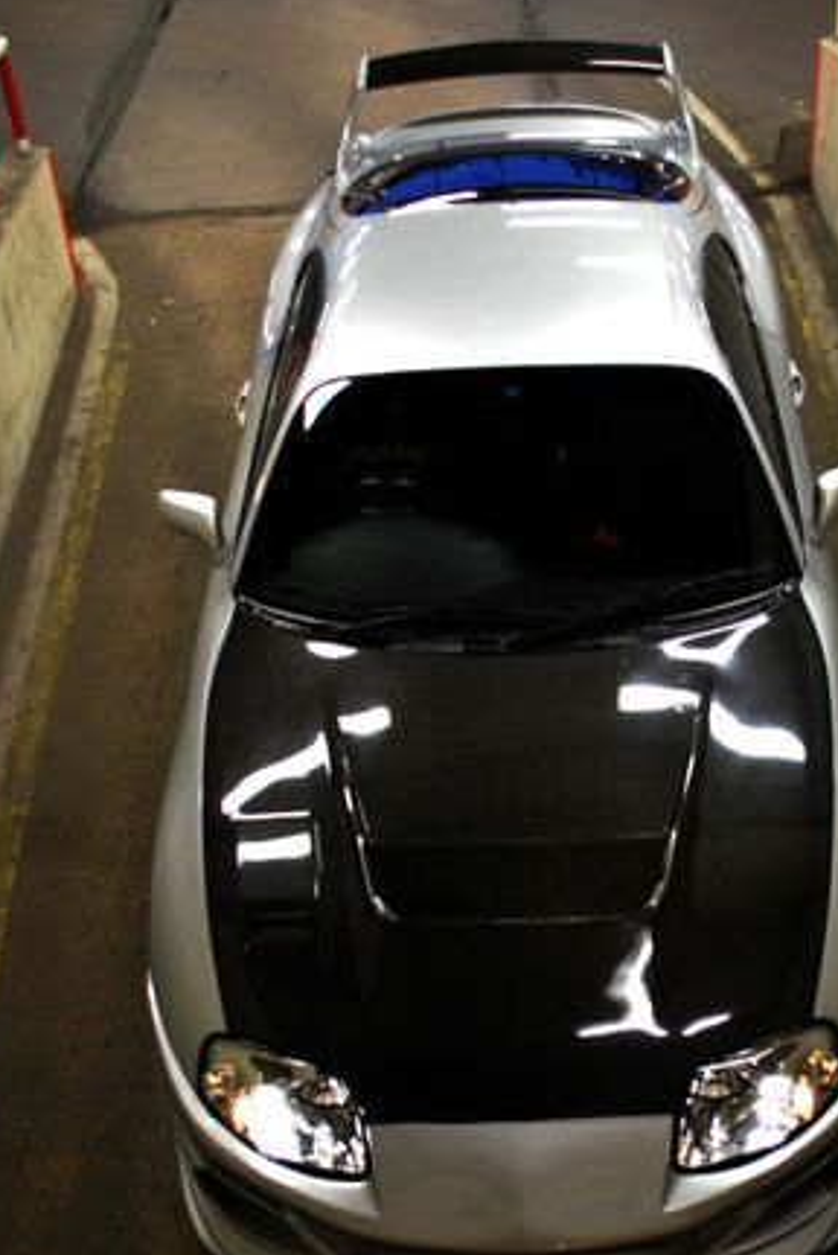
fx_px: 1708
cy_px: 769
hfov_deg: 27.4
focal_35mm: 49
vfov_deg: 40.1
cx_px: 541
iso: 560
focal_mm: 22
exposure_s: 1/30
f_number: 4
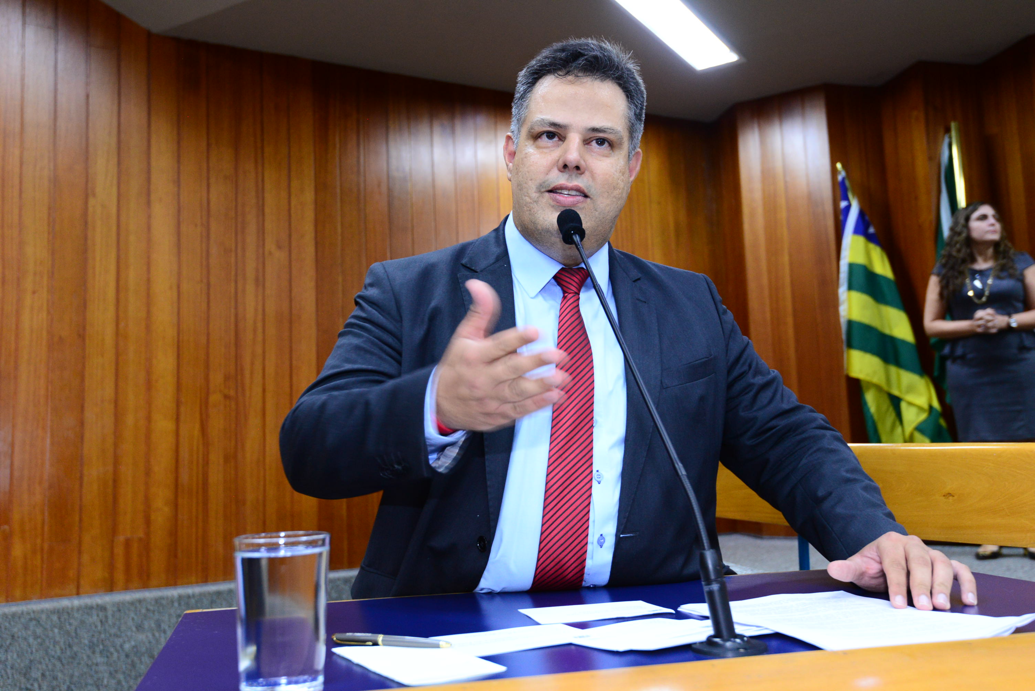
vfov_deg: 37.9
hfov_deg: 54.4
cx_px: 518
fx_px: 1007
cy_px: 346
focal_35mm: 35
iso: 2500
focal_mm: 35
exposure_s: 1/60
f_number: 5
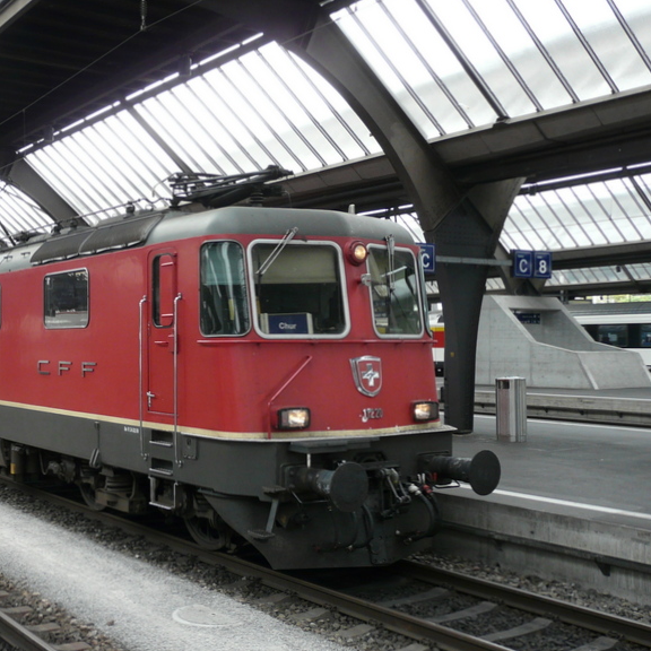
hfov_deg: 37.7
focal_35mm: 43
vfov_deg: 39.1
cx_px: 130
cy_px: 358
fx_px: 915
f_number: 2.8
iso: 100
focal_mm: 4.6
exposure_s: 1/100
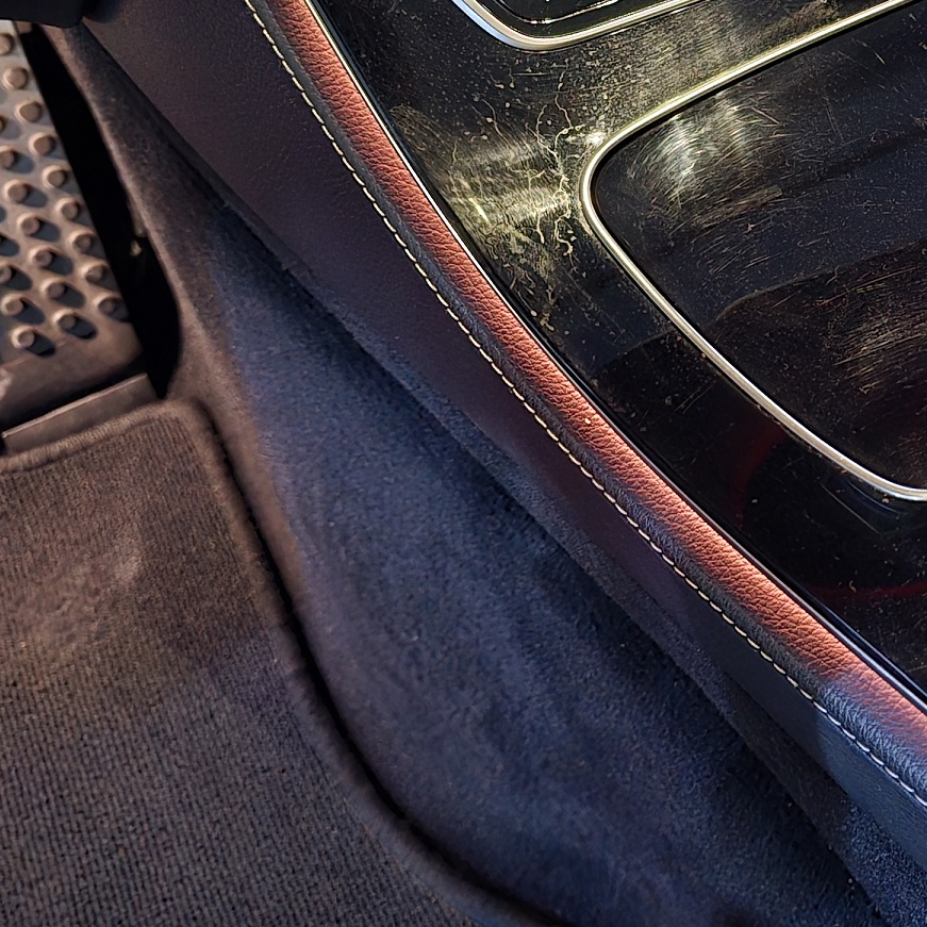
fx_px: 1697
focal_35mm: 56
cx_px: 1064
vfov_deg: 30.2
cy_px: 255
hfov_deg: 27.5
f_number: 1.7
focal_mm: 6.3
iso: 2500
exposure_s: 1/15
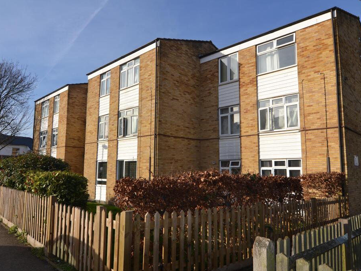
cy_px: 136
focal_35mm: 25
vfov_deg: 55.7
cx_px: 171
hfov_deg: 70.3
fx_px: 256
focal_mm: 15
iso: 100
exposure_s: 1/200
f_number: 9
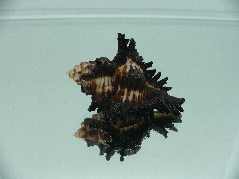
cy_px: 90
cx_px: 120
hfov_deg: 52.6
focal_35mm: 35
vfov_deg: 40.7
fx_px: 242
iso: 100
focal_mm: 4.6
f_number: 2.8
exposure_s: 1/60
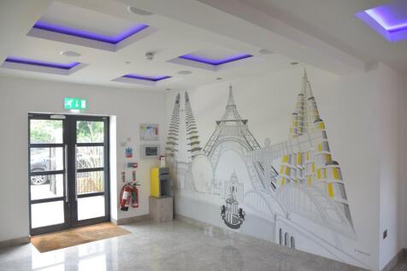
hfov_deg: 70.5
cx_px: 204
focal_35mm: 26
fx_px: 288
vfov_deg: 50.4
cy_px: 136
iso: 800
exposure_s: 1/100
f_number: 4
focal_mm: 17
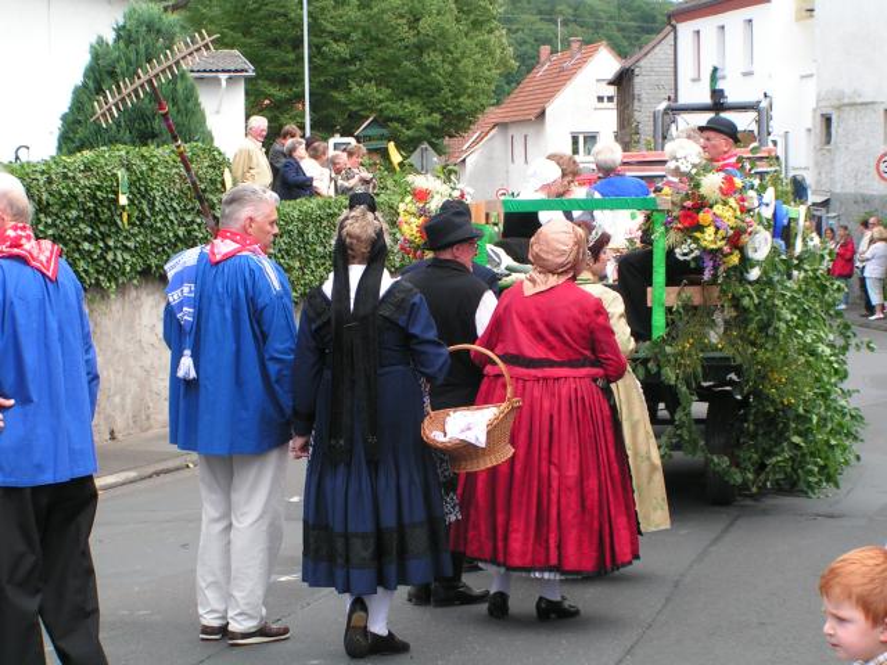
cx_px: 444
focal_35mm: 95
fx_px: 2434
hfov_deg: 20.7
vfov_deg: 15.6
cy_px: 332
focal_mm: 14.5
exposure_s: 1/160
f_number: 5
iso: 50
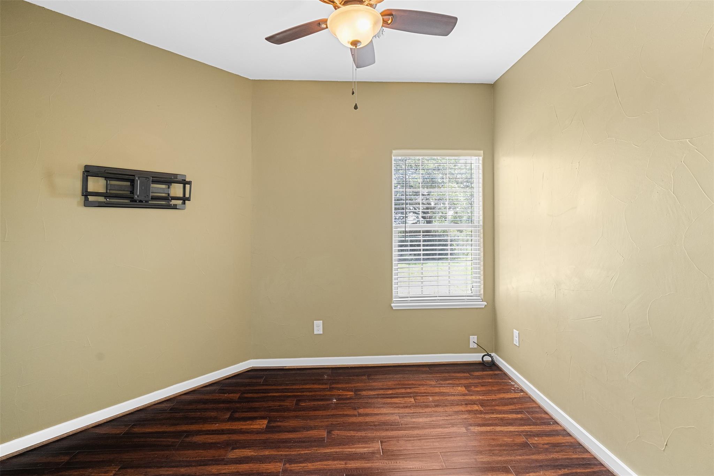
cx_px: 357
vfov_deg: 73.7
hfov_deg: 96.7
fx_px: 317
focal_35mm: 16
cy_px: 238
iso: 640
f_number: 7.1
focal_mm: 16
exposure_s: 1/2.5
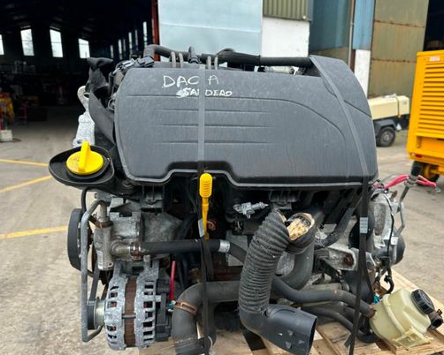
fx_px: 368
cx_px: 250
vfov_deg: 51.5
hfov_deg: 62.0
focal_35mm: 28
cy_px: 193
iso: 80
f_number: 1.78
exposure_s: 1/406
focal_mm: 6.86
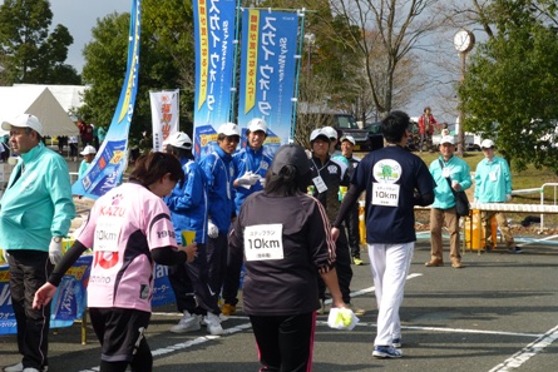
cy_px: 187
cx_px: 278
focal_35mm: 89
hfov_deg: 22.9
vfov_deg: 15.4
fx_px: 1380
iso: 100
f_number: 5.2
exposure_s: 1/500
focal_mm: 15.1
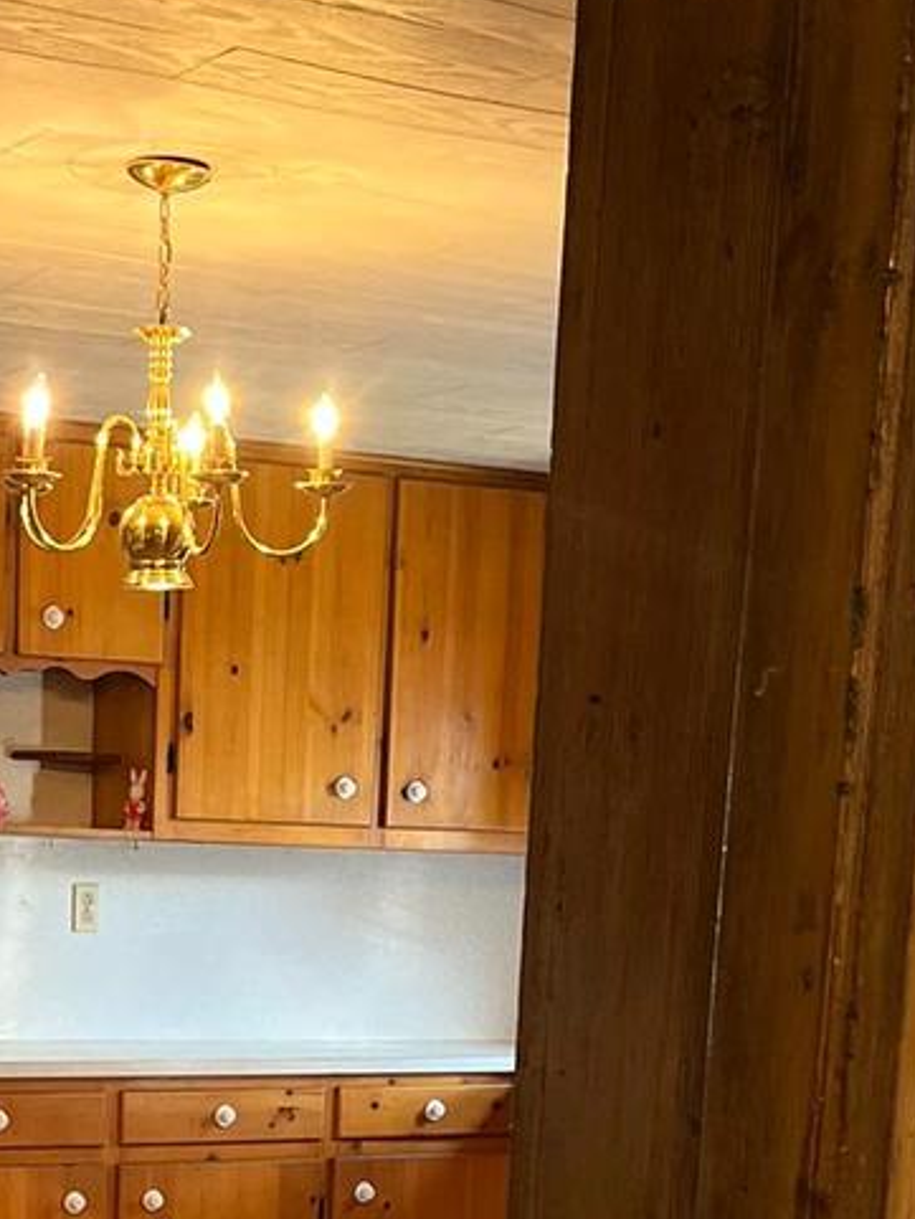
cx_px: 139
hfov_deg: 17.6
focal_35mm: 83
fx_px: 2924
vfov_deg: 21.5
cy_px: 1543
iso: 250
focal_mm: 5.1
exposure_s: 1/60
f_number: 1.6
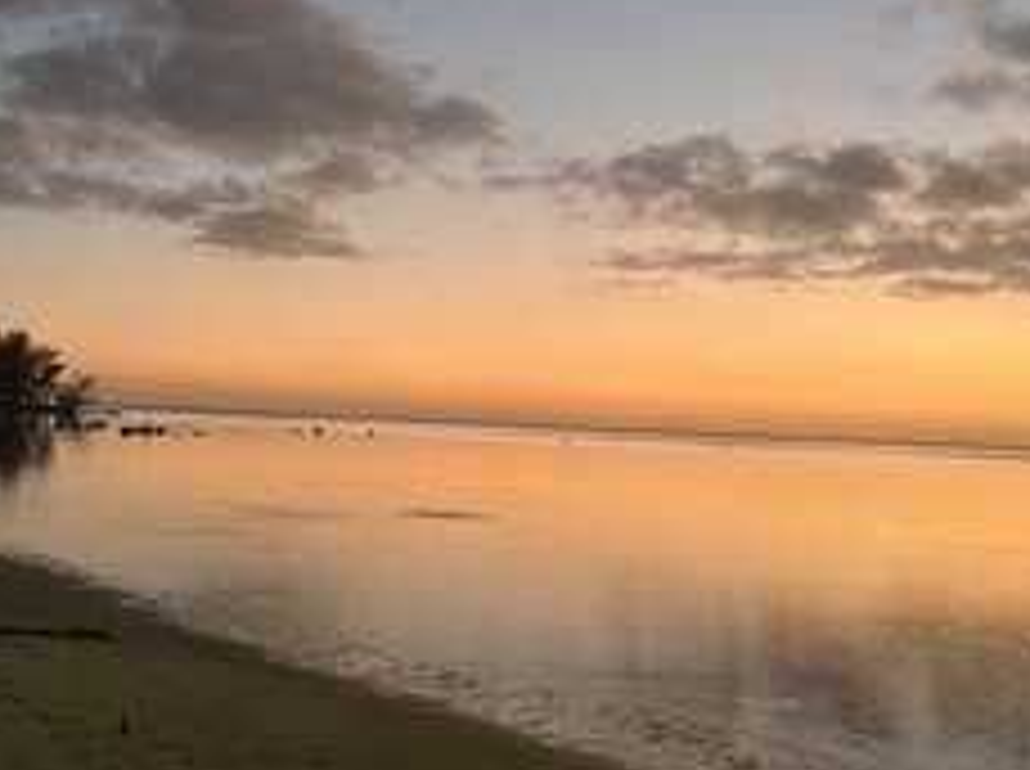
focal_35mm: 49
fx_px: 1456
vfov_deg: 29.4
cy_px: 257
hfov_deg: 37.8
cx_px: 229
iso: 400
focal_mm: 3.99
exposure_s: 1/30
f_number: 1.8
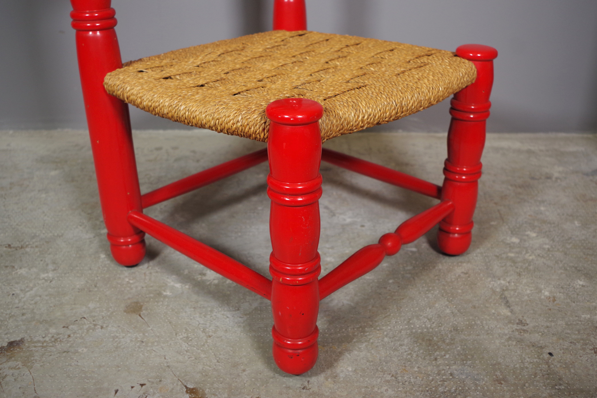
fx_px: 564
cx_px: 298
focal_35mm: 34
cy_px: 199
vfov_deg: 38.9
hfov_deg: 55.8
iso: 400
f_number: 4
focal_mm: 23.13
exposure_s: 1/60
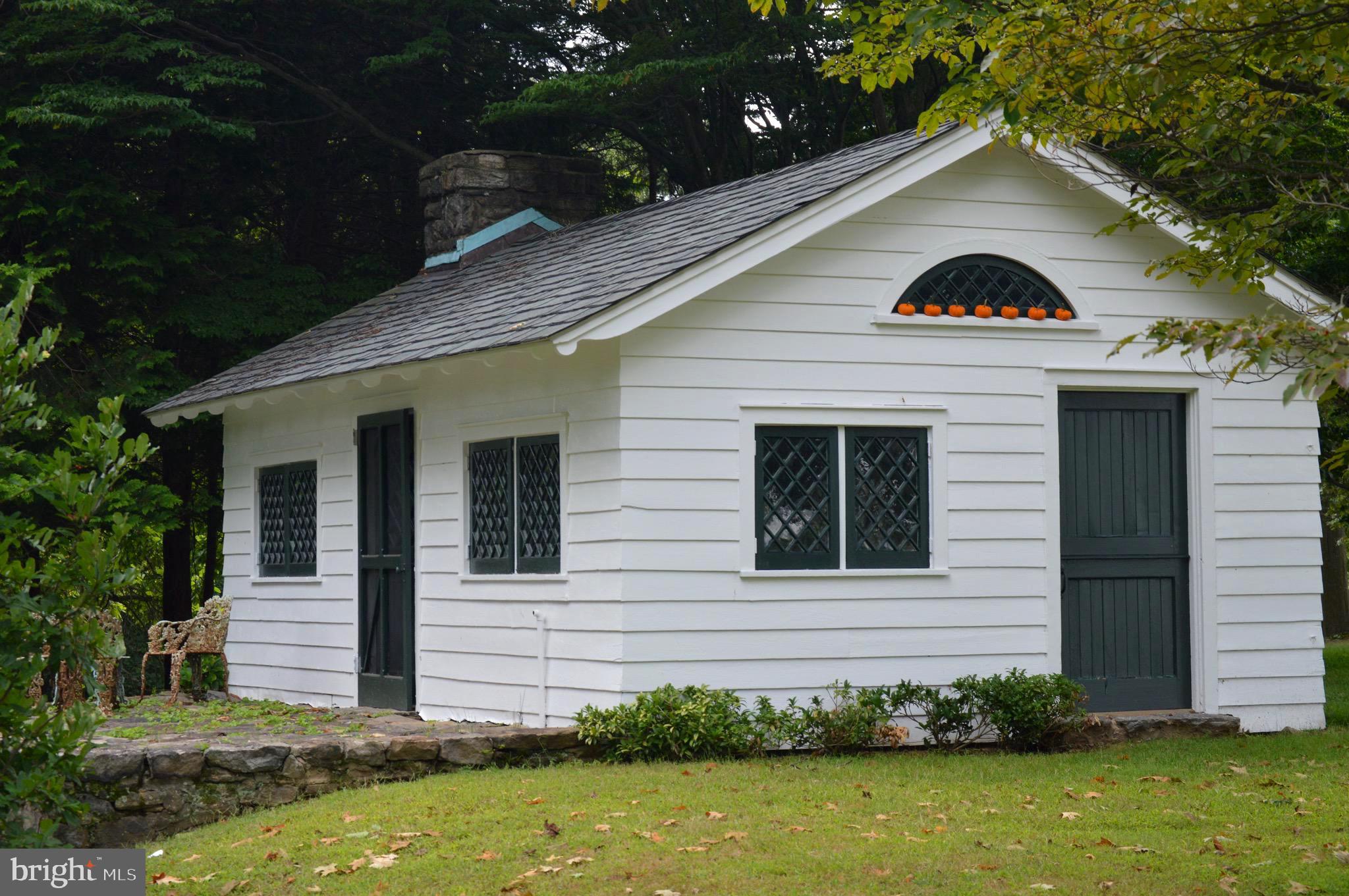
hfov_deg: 24.6
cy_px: 448
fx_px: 3088
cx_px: 674
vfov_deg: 16.5
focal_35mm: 82
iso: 360
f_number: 5.6
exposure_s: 1/125
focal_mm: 55
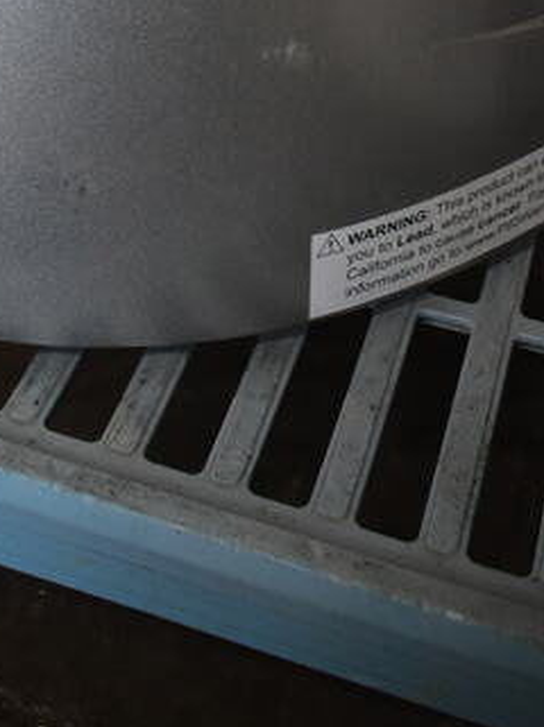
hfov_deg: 19.8
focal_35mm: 74
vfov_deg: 23.1
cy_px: -243
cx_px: 222
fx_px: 1554
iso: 900
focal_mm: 18
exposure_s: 1/30
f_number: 3.5
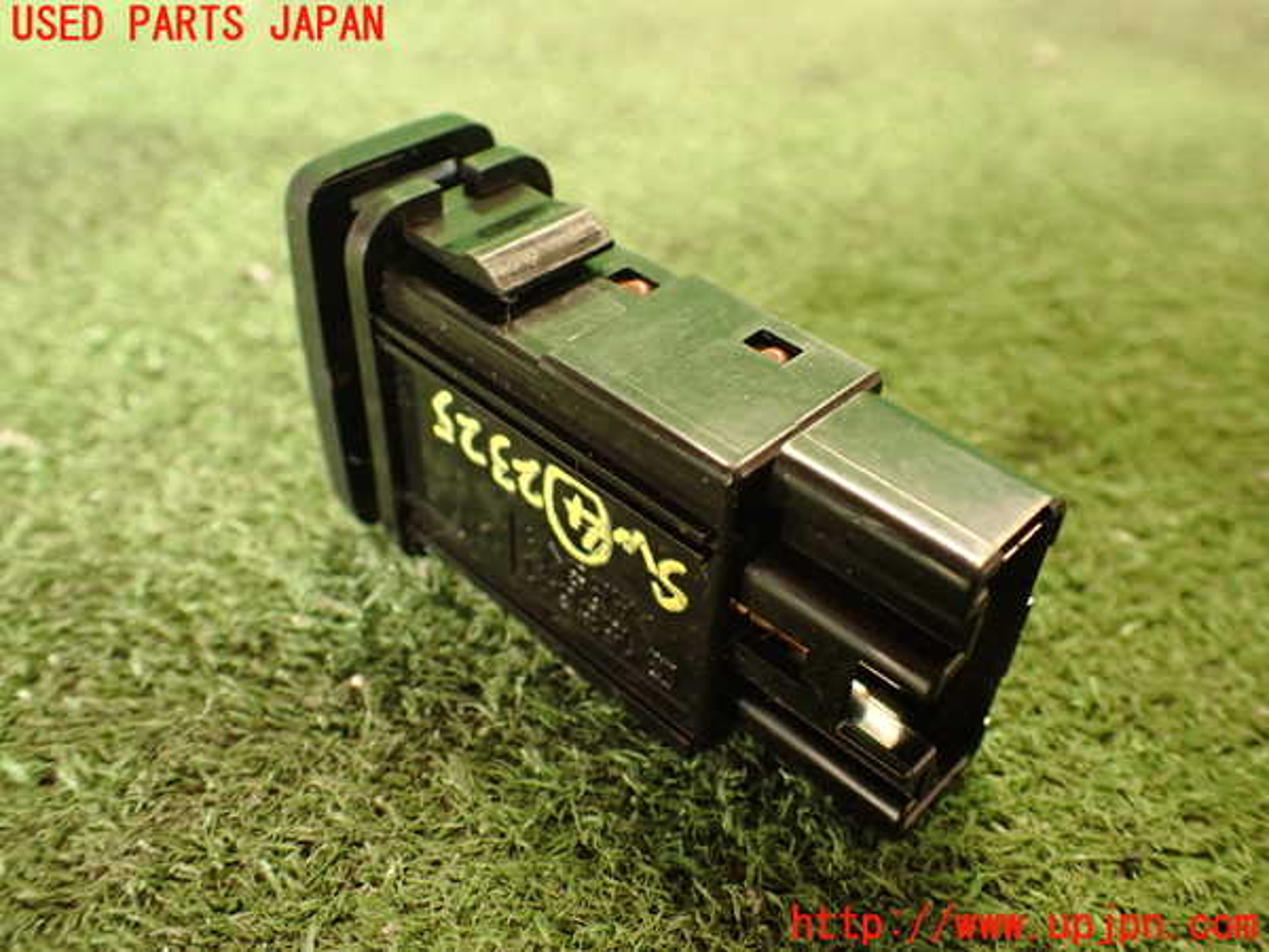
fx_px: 1173
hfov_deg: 56.8
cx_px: 634
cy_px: 476
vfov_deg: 44.2
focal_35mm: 32
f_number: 2.4
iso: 640
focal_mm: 5.79
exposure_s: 1/30
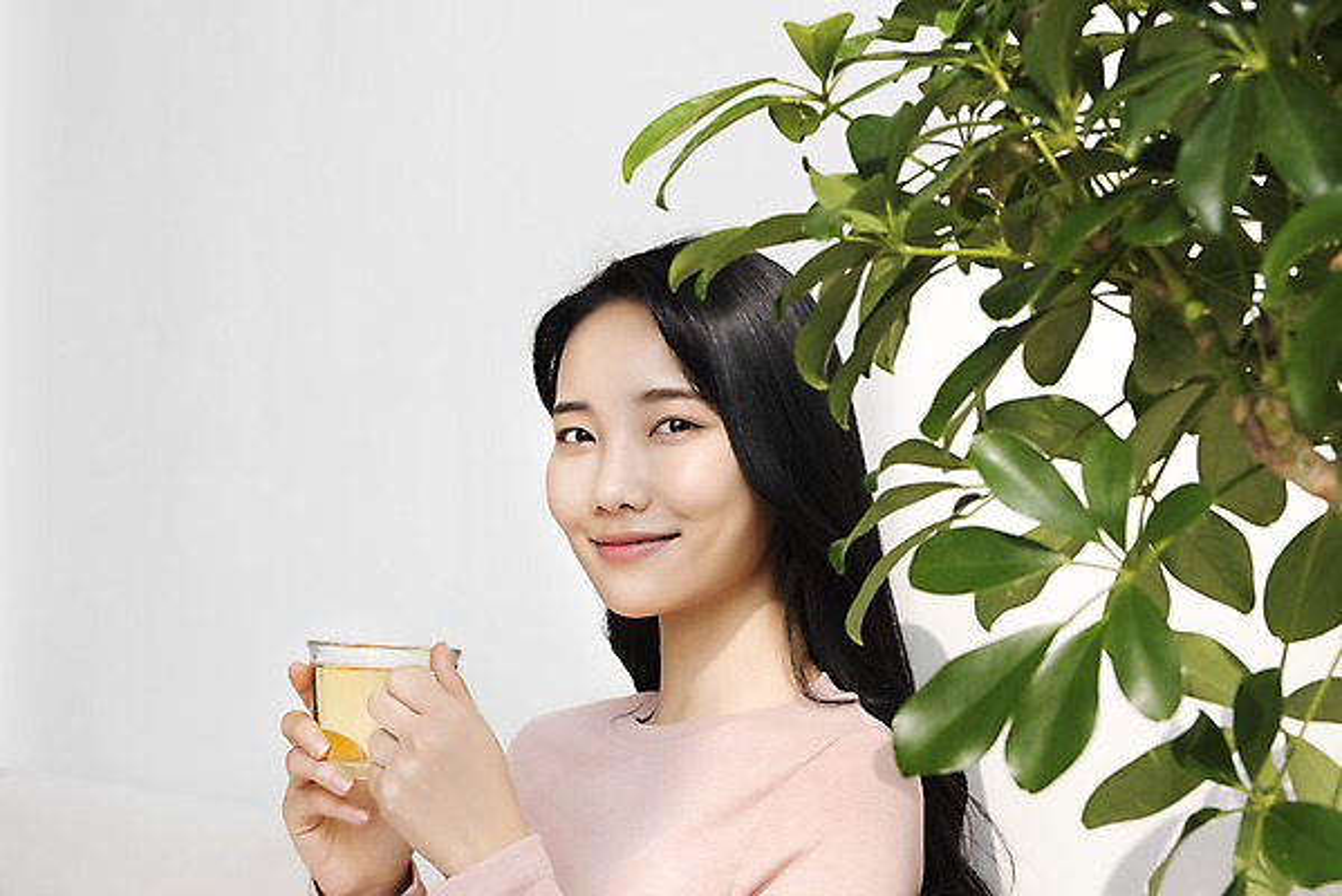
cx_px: 671
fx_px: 2312
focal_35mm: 62
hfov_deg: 32.4
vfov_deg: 21.9
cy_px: 448
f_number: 11
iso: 400
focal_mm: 62
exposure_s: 1/125
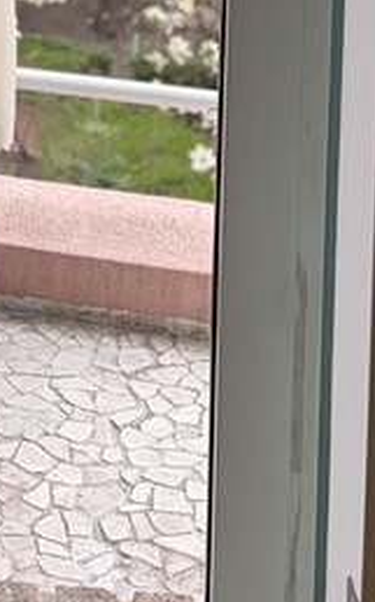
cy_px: -560
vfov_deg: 15.8
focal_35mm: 107
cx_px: -203
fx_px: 1752
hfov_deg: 11.7
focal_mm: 5.96
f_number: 1.6
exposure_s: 1/987
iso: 64
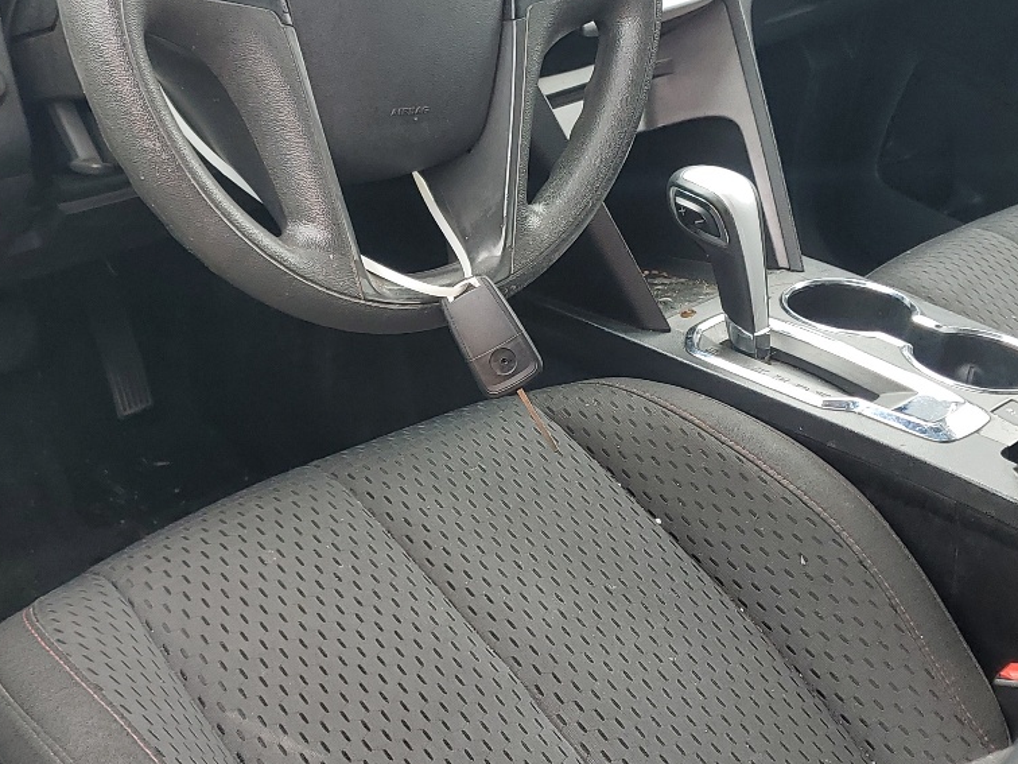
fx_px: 1617
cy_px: 340
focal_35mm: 55
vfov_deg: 26.5
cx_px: 411
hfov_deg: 34.8
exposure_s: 1/222
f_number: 1.5
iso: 50
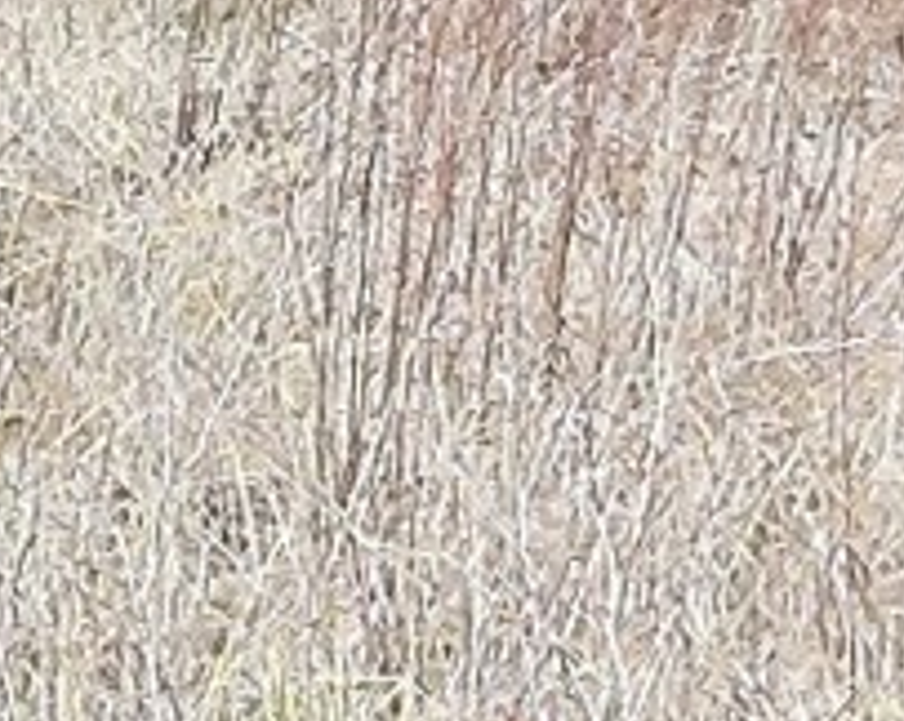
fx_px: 3421
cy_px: -587
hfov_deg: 14.3
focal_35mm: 128
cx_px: -356
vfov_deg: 11.2
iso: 80
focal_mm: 3.92
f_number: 1.7
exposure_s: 1/700
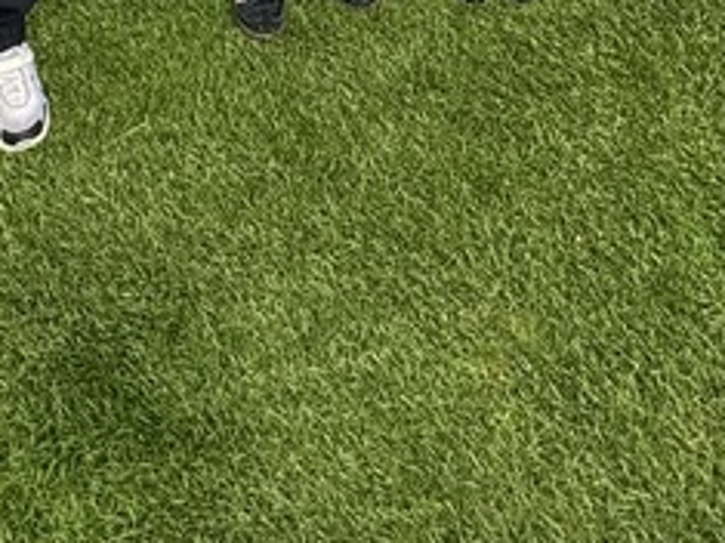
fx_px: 1277
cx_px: 392
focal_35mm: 61
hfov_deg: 31.7
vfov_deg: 17.3
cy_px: -549
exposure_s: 1/175
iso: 40
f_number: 2.2
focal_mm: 2.22
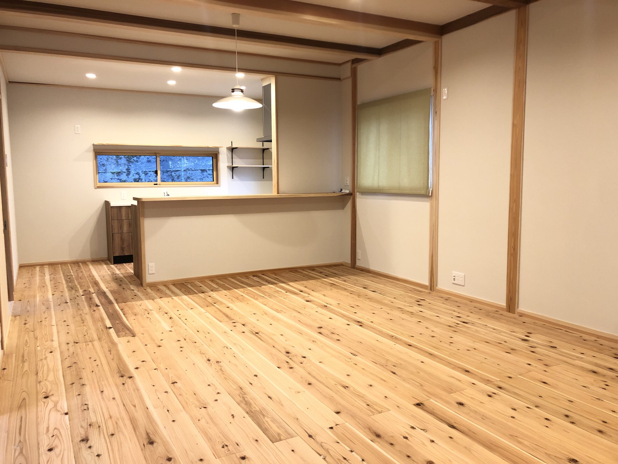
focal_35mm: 28
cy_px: 232
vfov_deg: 49.7
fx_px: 500
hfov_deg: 63.4
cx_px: 309
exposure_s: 1/15
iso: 40
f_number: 1.8
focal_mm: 3.99
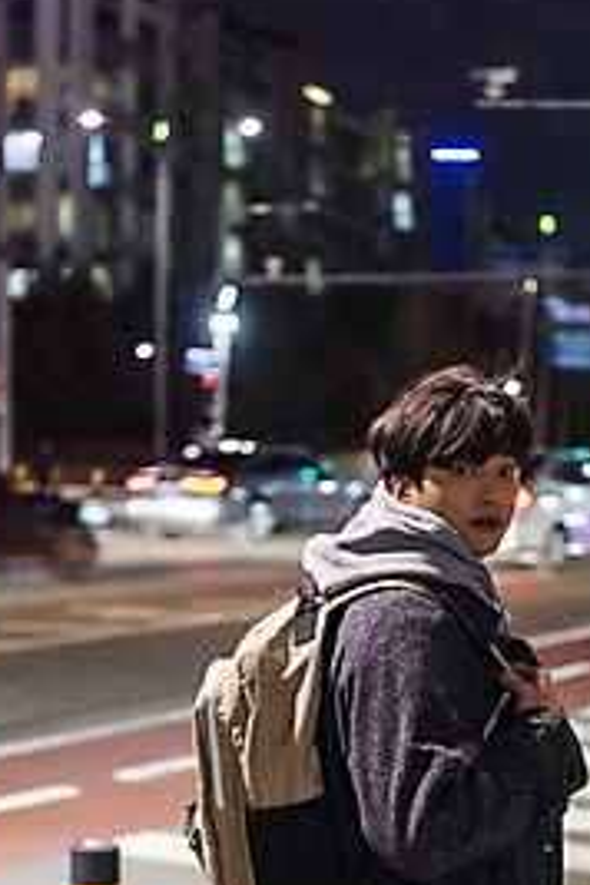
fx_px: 2139
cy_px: 640
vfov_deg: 23.2
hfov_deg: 15.7
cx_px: 343
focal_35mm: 87
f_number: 2.8
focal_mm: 58
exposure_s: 1/40
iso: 1250
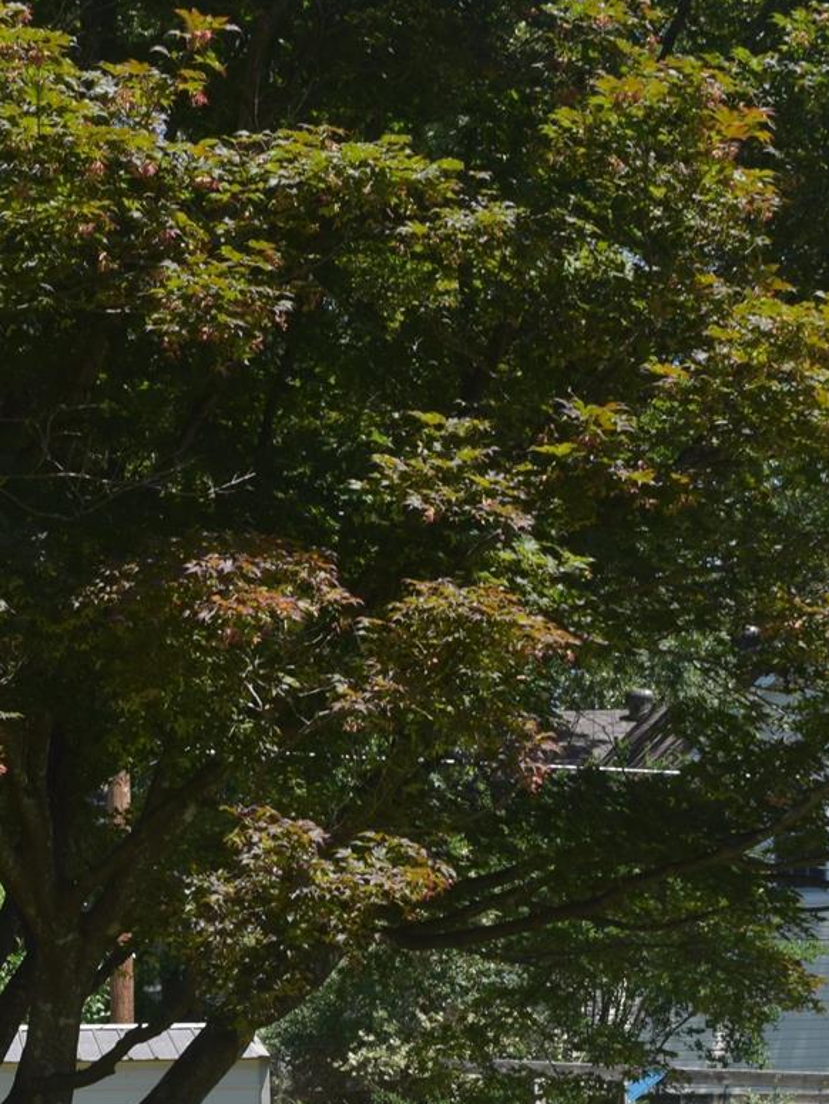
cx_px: -228
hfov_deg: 12.0
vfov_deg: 16.3
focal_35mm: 120
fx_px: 3829
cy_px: 812
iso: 100
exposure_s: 1/200
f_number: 8
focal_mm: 28
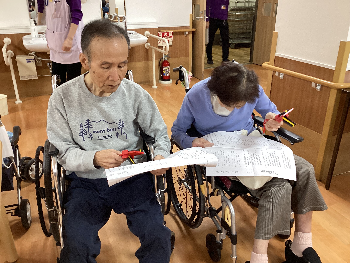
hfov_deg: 58.4
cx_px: 175
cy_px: 132
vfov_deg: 45.4
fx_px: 313
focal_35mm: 31
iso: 160
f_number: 2.4
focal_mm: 3.3
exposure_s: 1/60
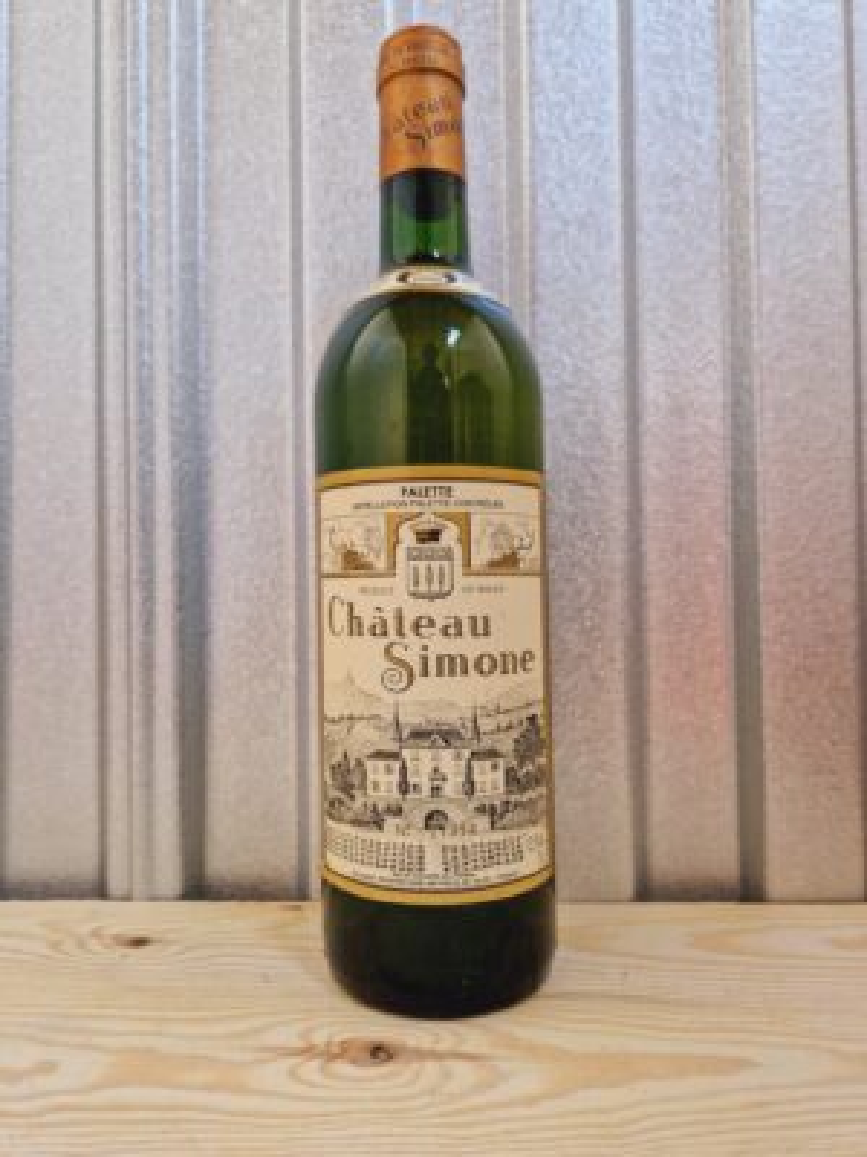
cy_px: 578
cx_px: 434
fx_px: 768
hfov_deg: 58.9
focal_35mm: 23
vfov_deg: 73.9
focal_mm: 5.4
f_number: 1.8
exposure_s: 1/33
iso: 500
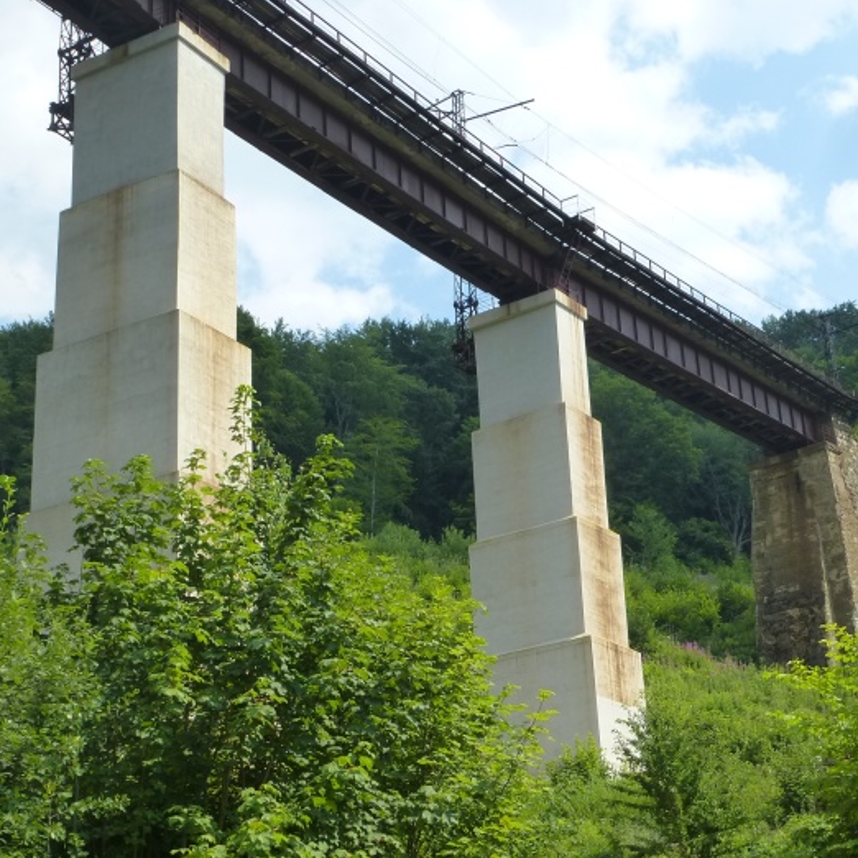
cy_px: 432
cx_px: 542
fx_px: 1711
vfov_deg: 28.2
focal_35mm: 61
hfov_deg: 28.0
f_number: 4
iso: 160
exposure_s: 1/640
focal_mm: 8
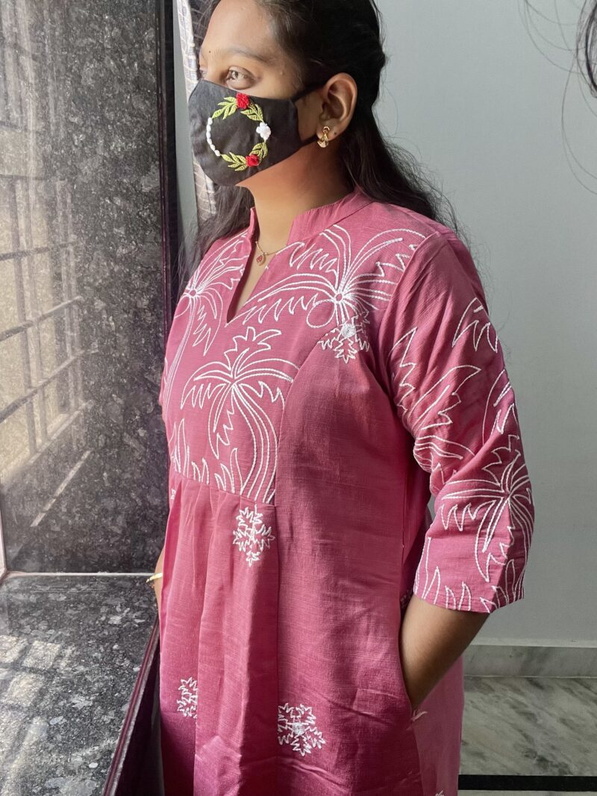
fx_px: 690
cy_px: 398
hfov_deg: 46.8
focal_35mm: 30
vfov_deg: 60.0
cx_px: 298
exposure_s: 1/50
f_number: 2.2
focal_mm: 2.71
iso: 80
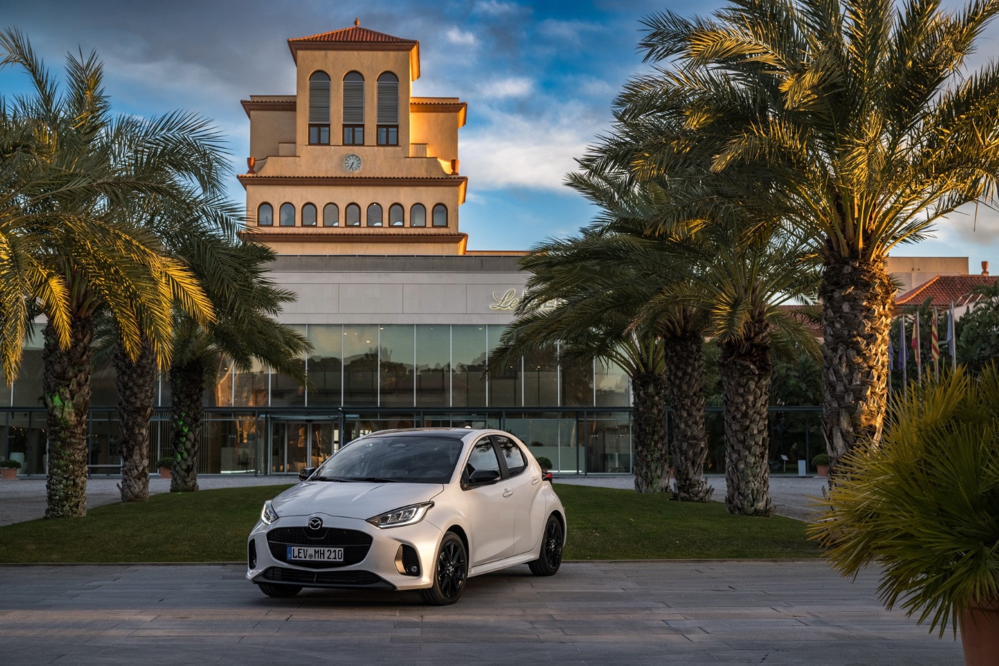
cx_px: 500
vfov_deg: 28.1
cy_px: 333
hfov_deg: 41.1
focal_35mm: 48
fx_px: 1332
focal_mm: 48
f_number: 5.6
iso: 400
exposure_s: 1/60
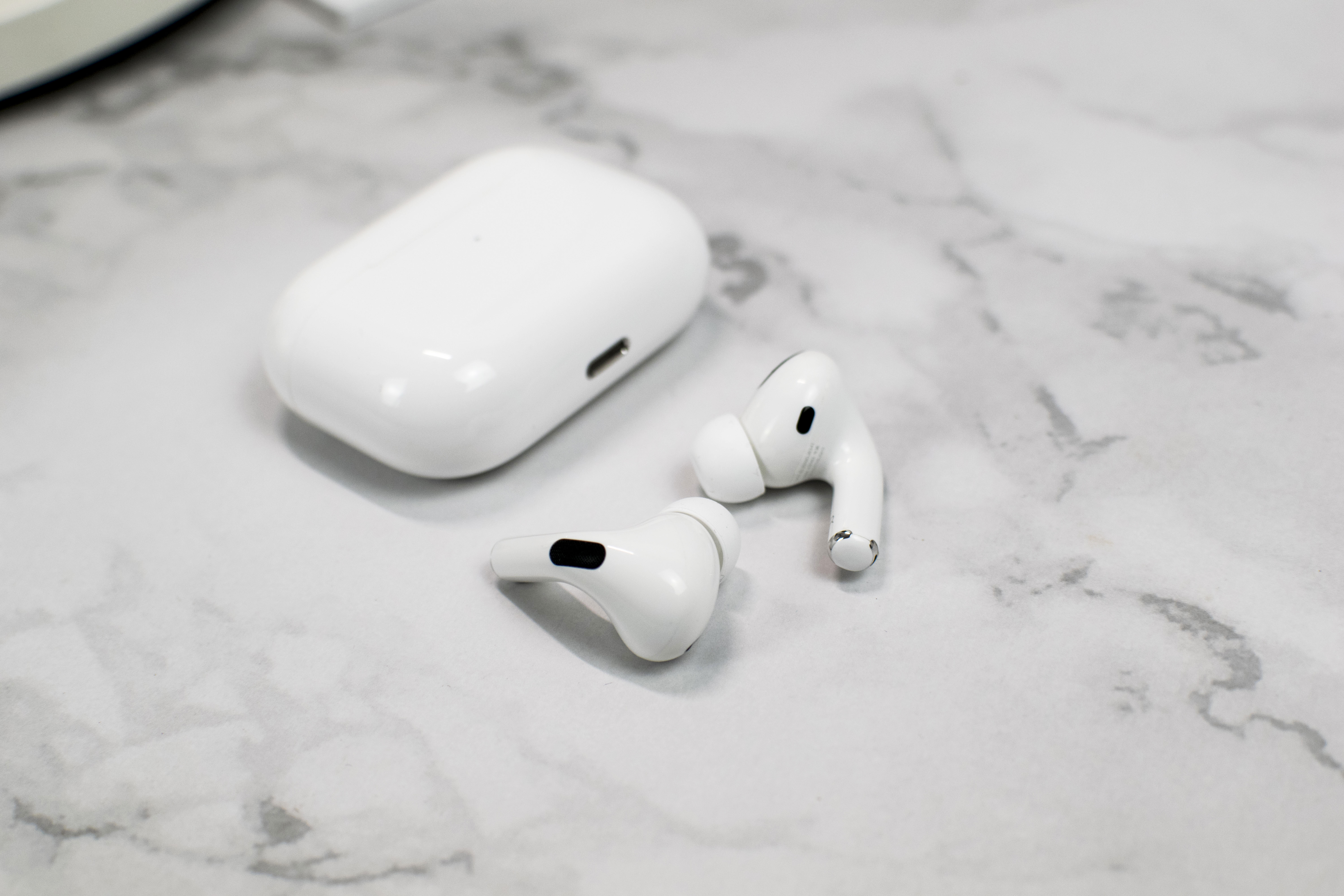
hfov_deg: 37.9
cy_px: 448
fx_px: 1960
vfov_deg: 25.8
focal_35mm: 52
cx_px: 672
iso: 400
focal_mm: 35
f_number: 6.3
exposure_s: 1/160
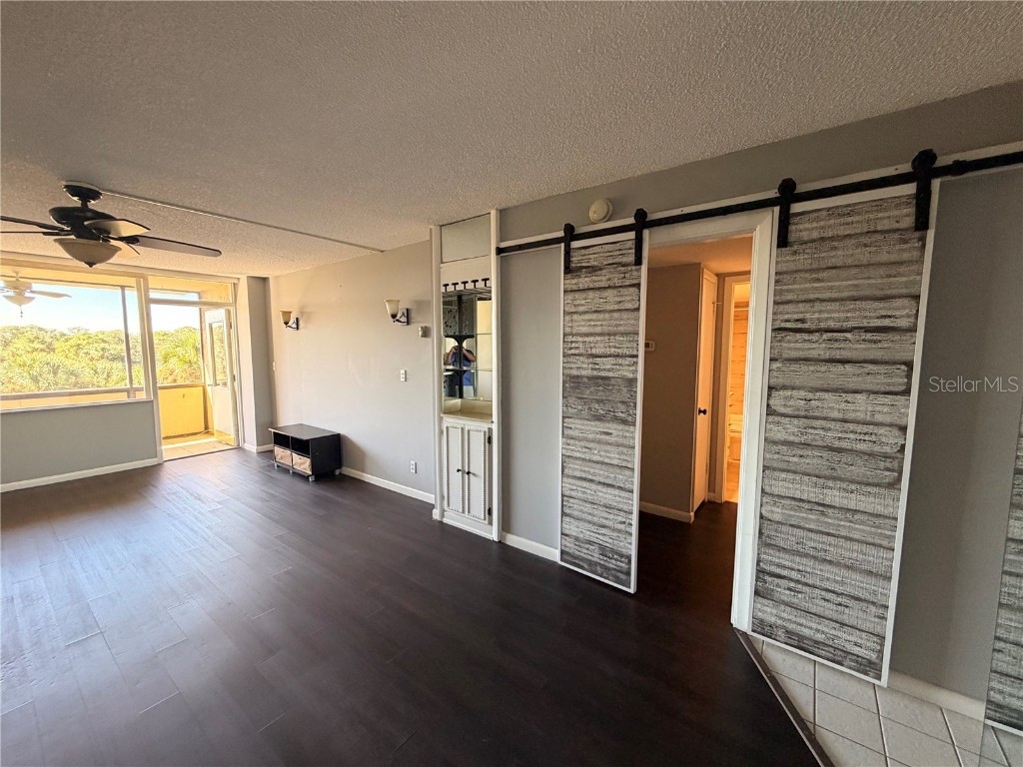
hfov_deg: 102.1
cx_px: 512
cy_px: 384
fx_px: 414
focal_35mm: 14
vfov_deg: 85.7
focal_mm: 2.22
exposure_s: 1/60
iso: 250
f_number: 2.2
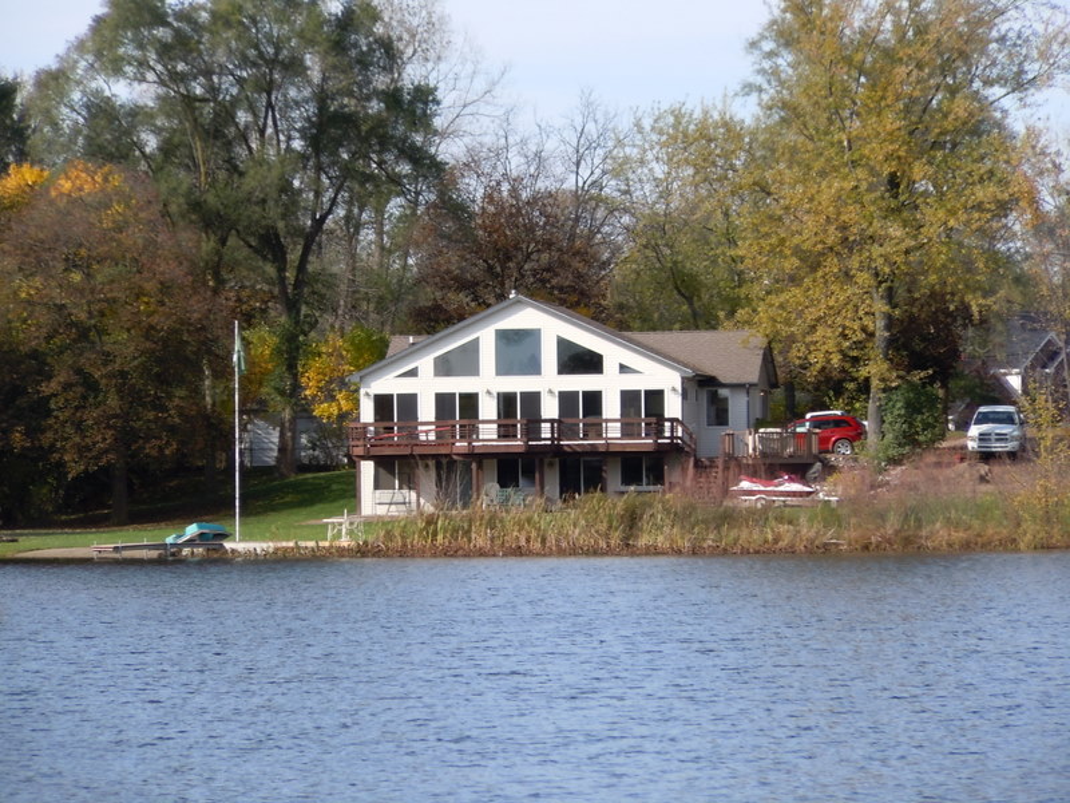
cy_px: 402
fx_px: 6058
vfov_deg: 7.6
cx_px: 535
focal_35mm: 196
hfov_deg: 10.1
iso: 100
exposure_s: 1/250
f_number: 5.6
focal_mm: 35
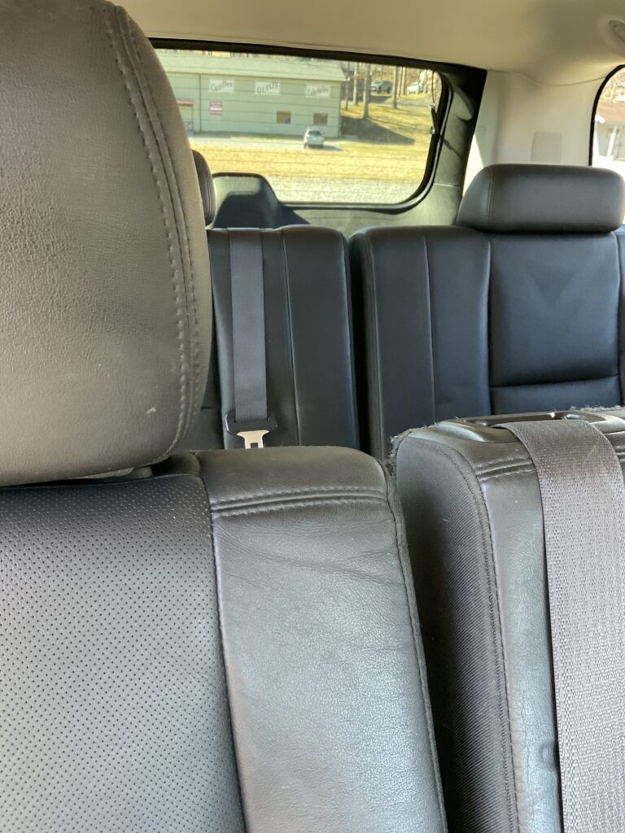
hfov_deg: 48.2
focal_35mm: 29
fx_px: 698
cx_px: 312
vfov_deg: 61.7
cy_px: 416
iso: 160
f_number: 1.8
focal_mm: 3
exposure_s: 1/60
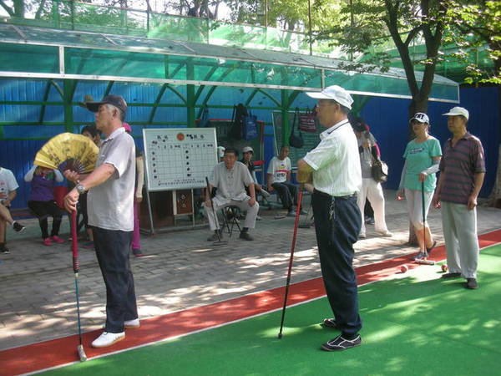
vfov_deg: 40.7
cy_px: 188
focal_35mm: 35
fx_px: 507
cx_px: 250
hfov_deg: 52.6
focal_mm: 5.8
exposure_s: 1/88.5
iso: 50
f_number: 2.8
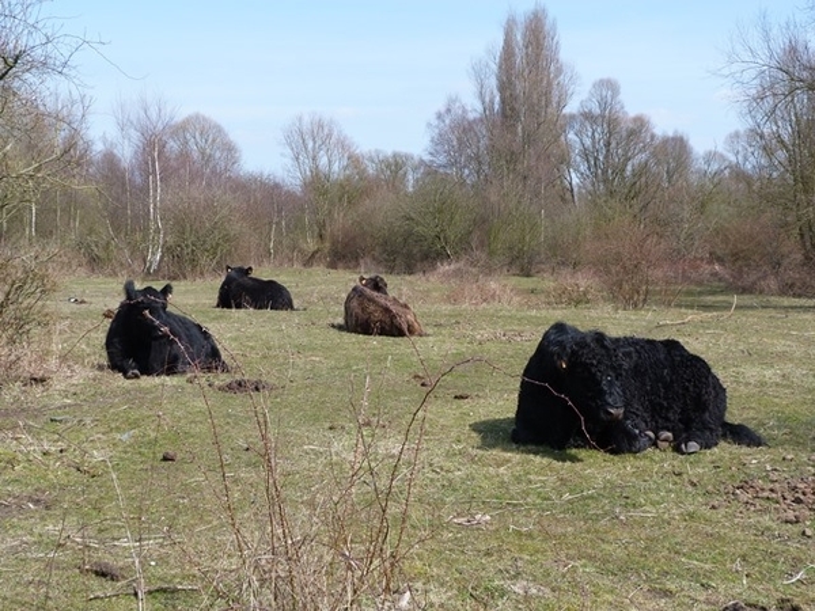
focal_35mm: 49
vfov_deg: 29.7
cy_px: 306
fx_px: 1154
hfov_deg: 38.9
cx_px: 408
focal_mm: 8.7
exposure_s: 1/200
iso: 80
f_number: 5
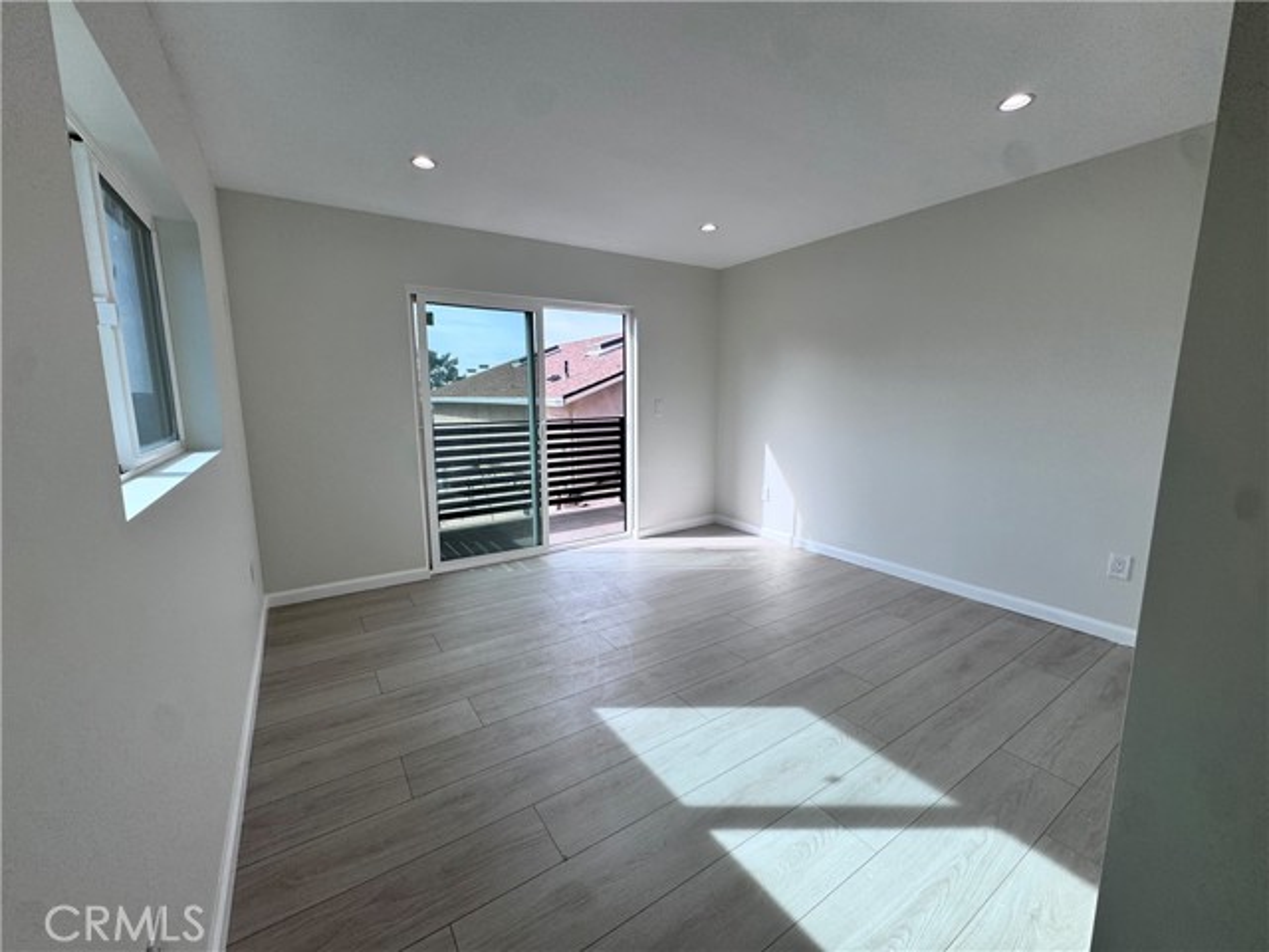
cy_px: 476
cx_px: 634
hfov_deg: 102.1
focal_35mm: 14
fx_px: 513
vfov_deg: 85.7
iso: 40
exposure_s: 1/552
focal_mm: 2.22
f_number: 2.2
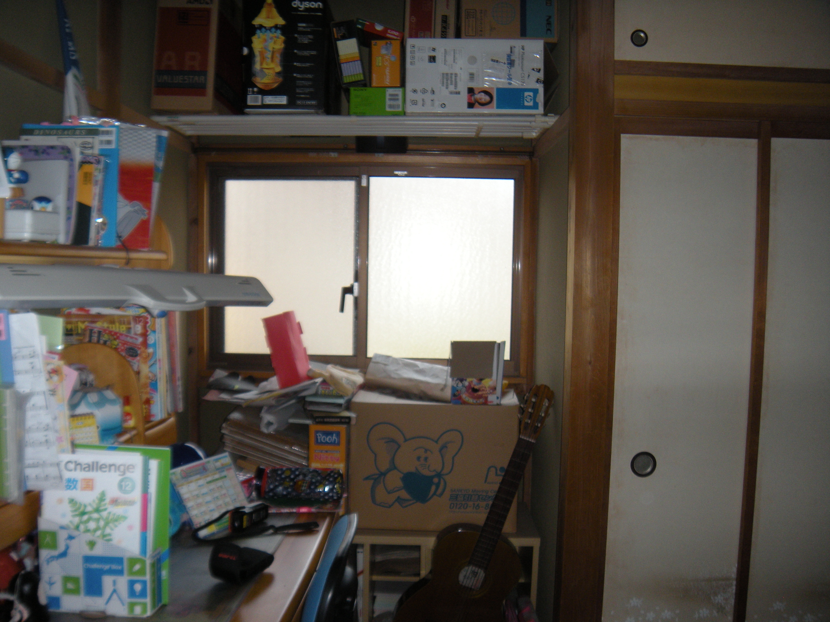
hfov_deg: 52.6
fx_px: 839
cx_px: 415
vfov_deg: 40.7
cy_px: 311
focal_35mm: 35
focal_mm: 5.9
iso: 89
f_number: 3.8
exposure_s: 1/178
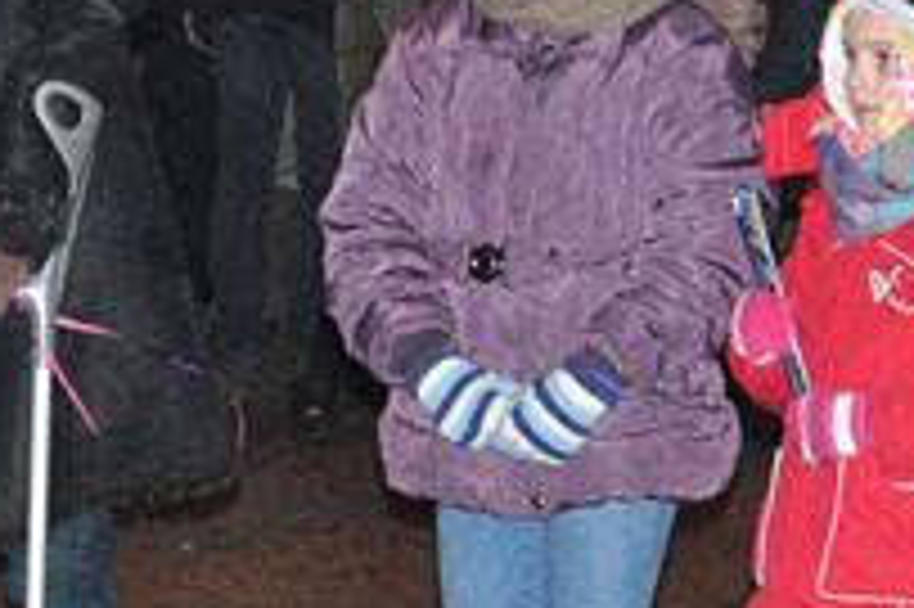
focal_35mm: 188
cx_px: 266
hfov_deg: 10.9
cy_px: 381
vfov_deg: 7.3
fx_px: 4769
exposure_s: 1/60
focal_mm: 30
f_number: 5.6
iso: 3200
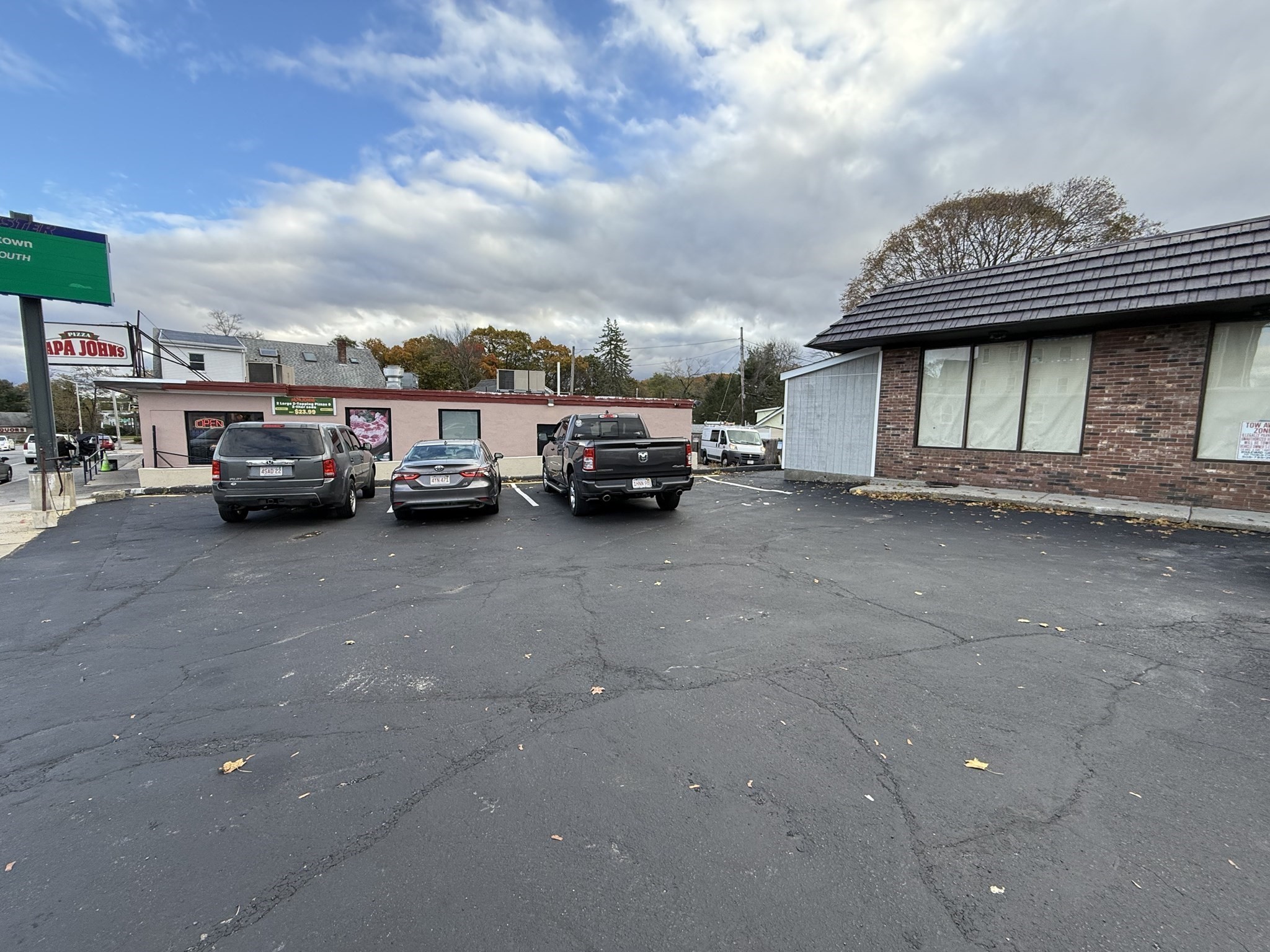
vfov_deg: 85.7
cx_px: 635
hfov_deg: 102.1
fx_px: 514
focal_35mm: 14
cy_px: 476
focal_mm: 2.22
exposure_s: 1/421
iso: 64
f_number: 2.2
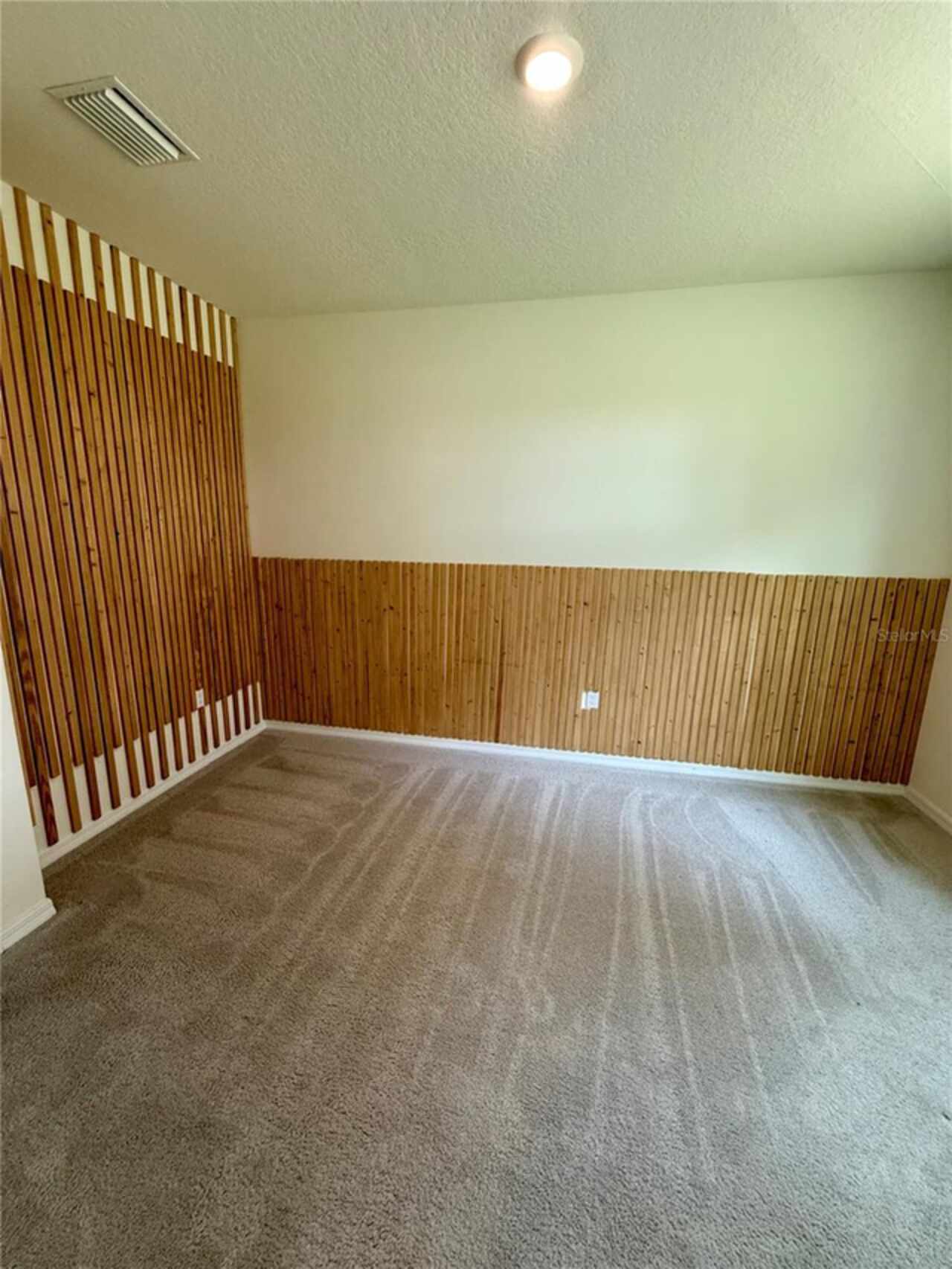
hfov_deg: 85.7
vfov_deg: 102.1
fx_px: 513
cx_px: 476
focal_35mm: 14
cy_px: 634
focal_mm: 2.22
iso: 250
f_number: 2.2
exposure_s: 1/120
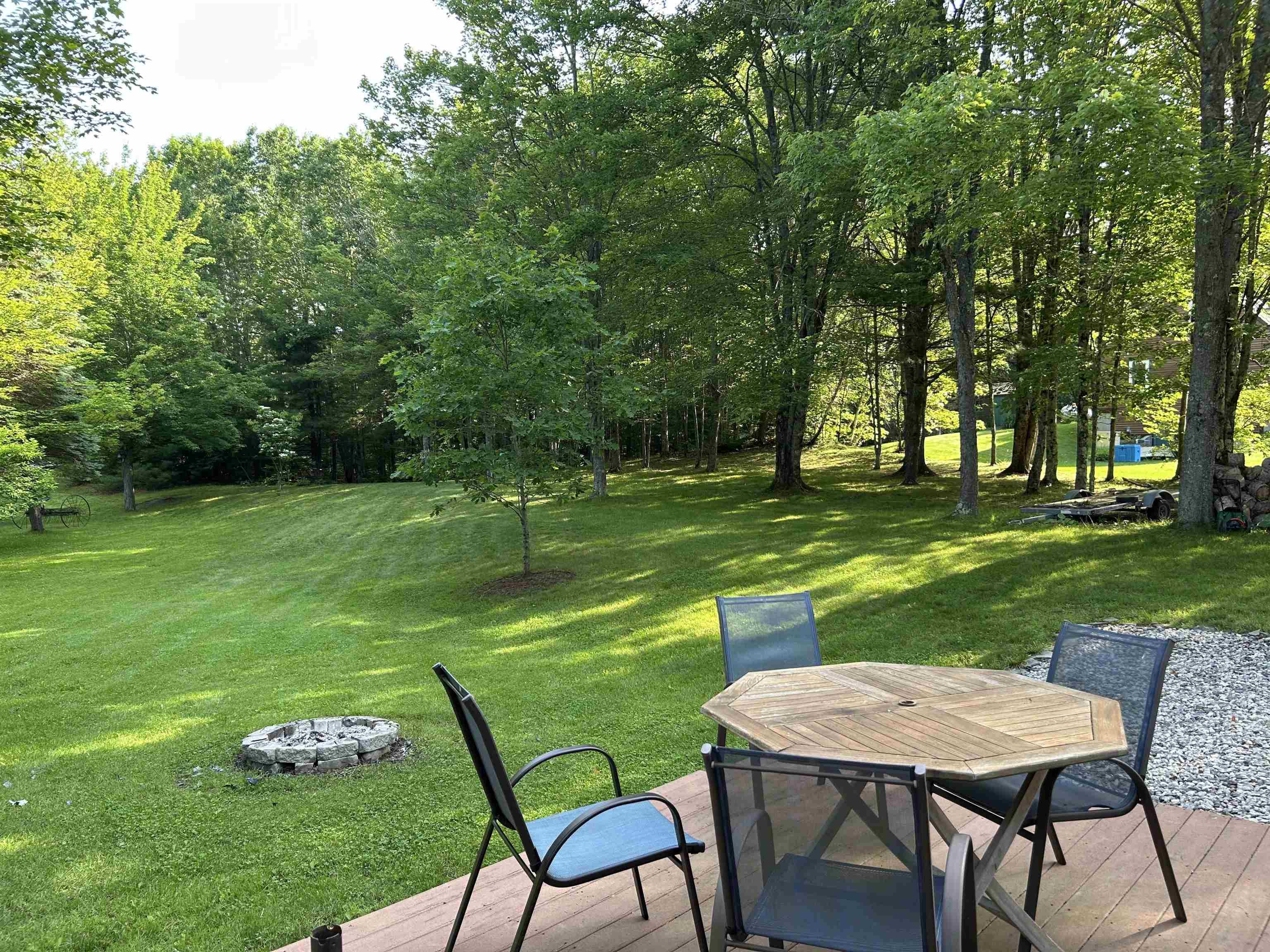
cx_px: 635
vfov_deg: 53.1
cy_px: 476
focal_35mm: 26
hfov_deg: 67.3
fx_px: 954
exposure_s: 1/211
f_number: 1.5
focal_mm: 5.7
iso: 40
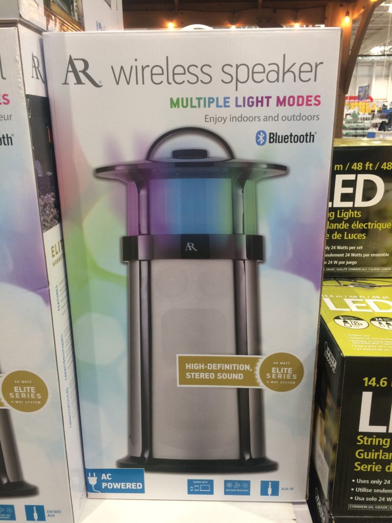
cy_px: 262
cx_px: 196
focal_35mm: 29
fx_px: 438
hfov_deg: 48.2
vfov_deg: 61.7
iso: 100
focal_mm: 4.15
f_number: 2.2
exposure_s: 1/33
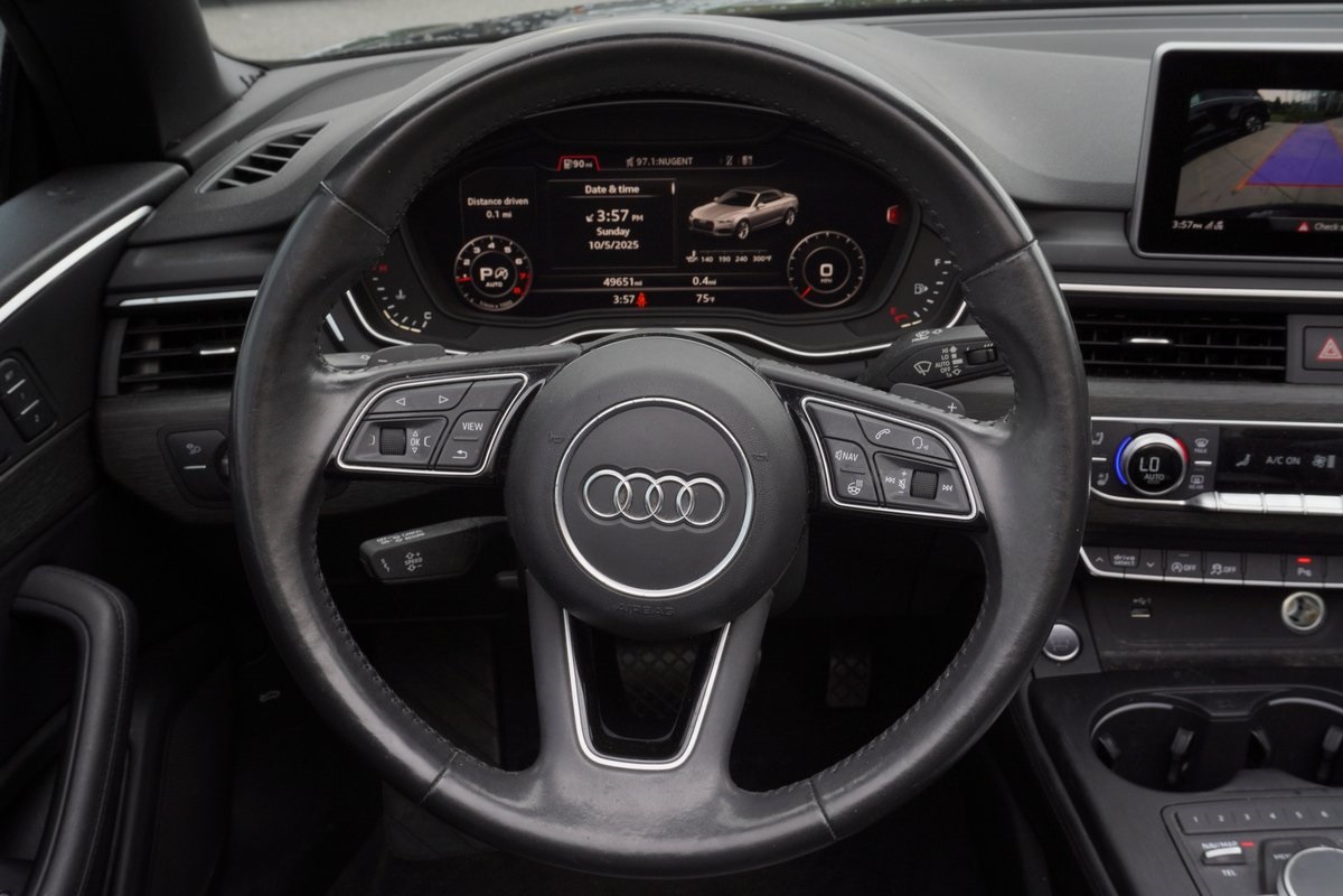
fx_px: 1455
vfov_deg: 34.2
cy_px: 448
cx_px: 672
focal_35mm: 39
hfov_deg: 49.6
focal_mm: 26
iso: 160
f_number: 13
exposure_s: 1/15
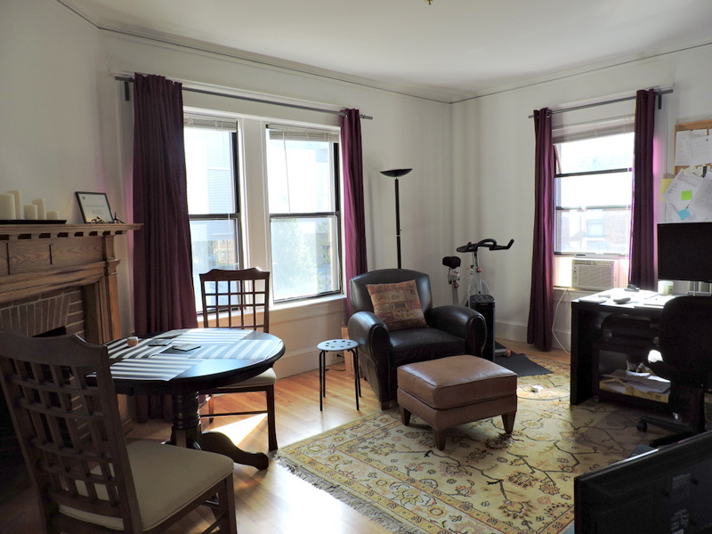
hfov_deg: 71.6
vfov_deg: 56.8
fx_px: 494
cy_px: 267
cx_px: 356
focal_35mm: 24
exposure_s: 1/60
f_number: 3
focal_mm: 4.3
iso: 100
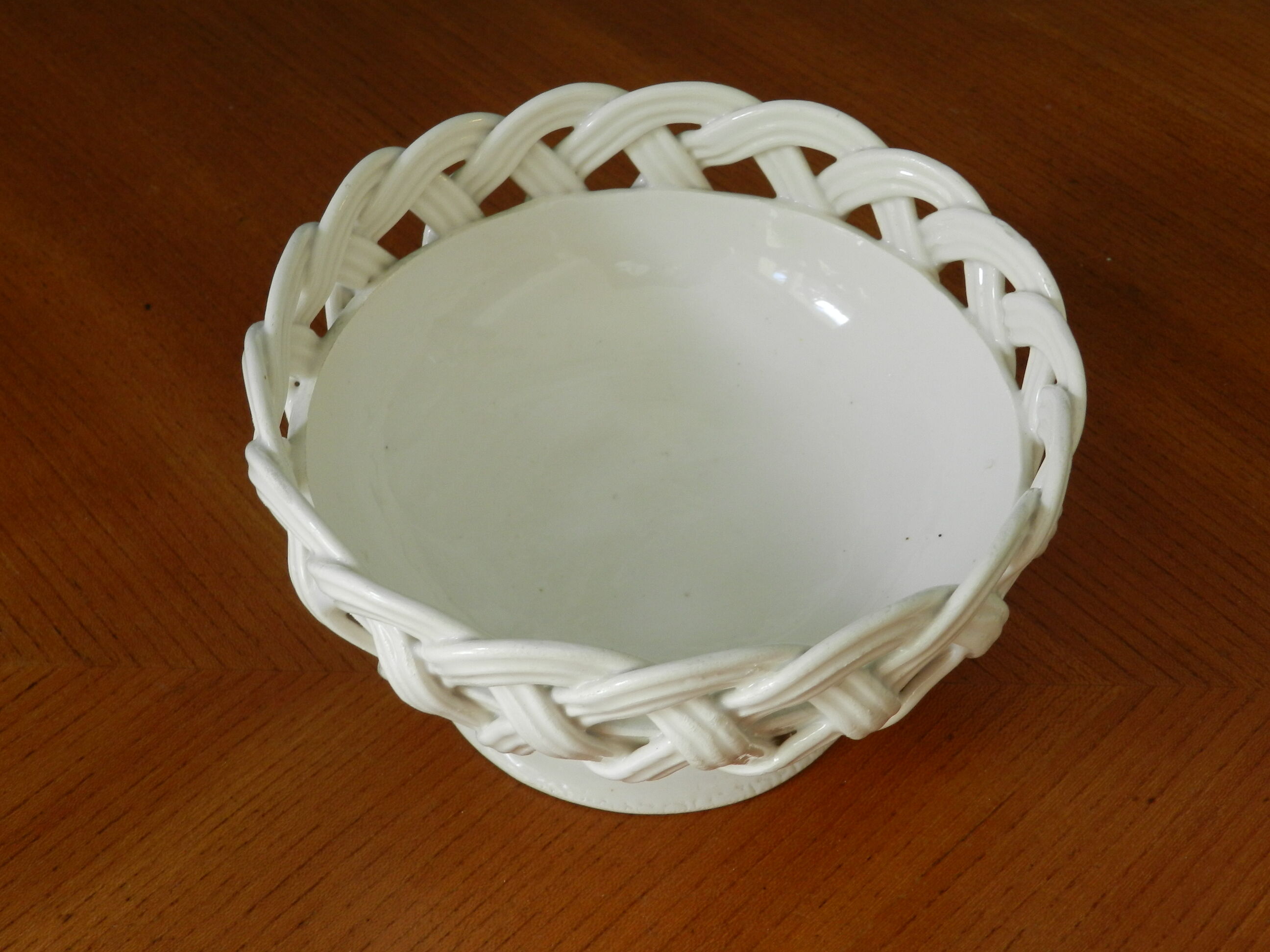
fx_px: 1944
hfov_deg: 36.2
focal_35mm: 53
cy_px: 476
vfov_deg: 27.5
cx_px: 635
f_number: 4.4
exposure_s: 1/30
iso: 200
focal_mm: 9.4
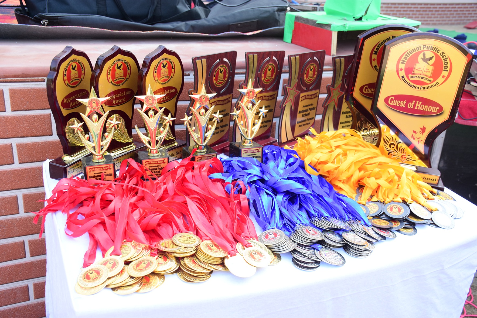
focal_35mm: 36
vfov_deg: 36.9
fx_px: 477
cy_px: 159
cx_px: 238
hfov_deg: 53.1
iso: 320
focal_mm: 24
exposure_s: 1/125
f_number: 7.1
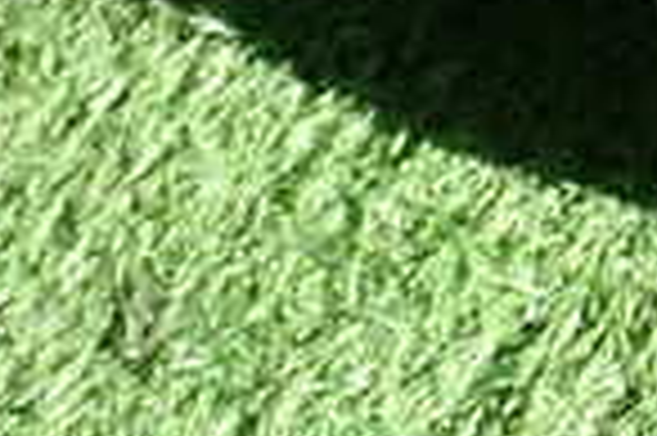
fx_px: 2807
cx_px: 1071
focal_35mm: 154
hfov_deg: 12.5
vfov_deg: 8.5
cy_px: -351
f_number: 3.5
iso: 100
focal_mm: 6.37
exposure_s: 1/160
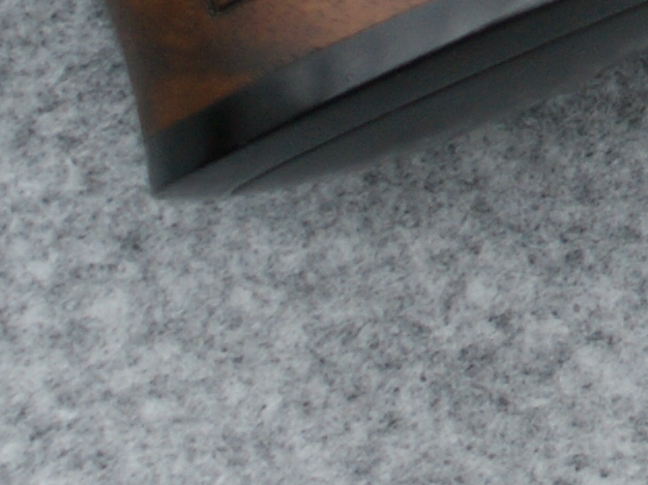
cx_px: 1966
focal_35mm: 423
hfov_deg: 4.5
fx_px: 7915
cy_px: -742
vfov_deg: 3.5
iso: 100
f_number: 5.6
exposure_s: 1/125
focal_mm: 40
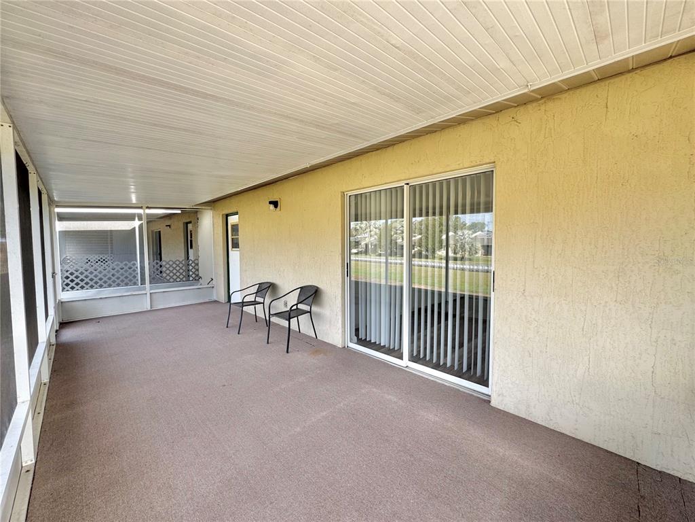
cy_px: 261
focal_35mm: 14
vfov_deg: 85.7
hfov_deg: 102.1
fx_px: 281
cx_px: 348
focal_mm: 2.22
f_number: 2.2
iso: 40
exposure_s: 1/99
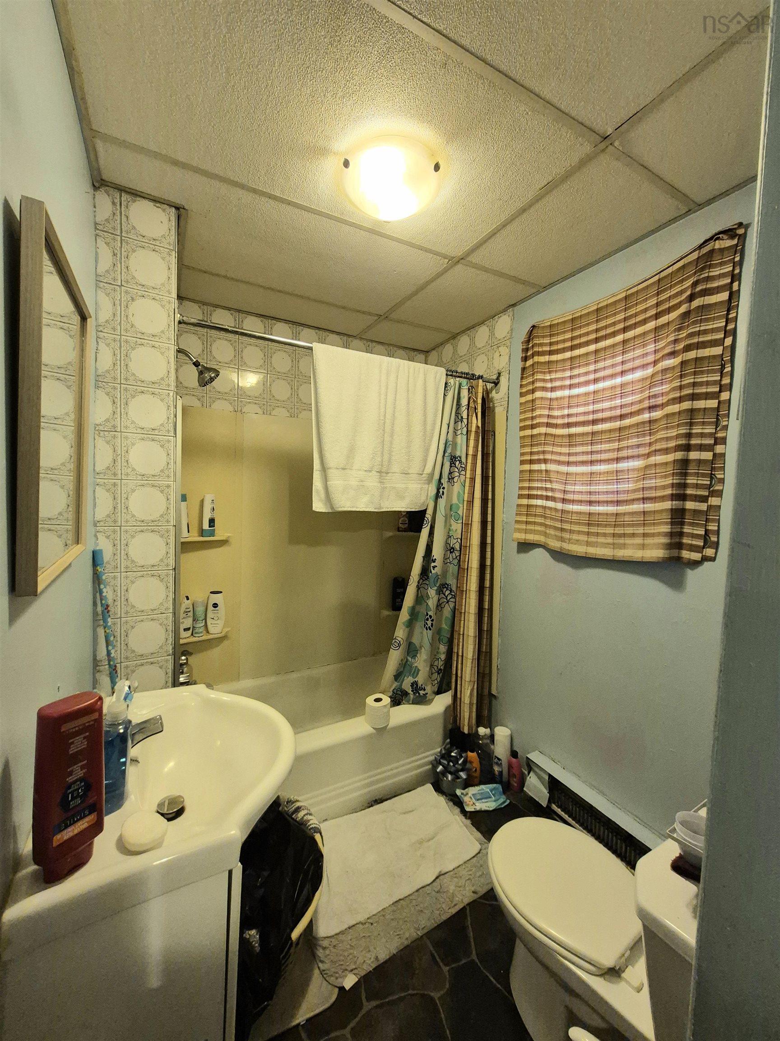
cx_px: 390
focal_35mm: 13
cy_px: 520
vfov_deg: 106.2
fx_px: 391
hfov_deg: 89.9
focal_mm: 1.74
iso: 400
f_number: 2.2
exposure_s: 1/60.2
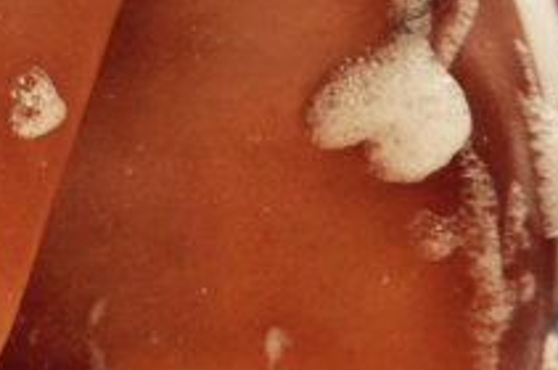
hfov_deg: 3.4
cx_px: -746
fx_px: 9338
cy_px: -230
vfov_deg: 2.3
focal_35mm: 603
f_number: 6.3
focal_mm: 85
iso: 320
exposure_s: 1/320
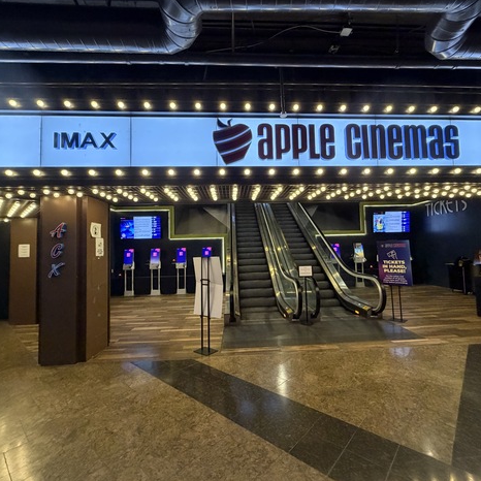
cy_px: 236
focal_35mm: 17
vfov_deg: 84.0
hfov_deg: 83.9
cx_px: 252
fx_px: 267
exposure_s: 1/60
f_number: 2.2
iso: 500
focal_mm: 2.22
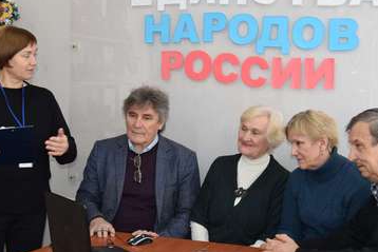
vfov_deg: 22.6
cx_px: 177
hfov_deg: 33.4
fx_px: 630
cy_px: 114
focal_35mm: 60
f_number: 4.5
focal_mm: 26
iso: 800
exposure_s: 1/80
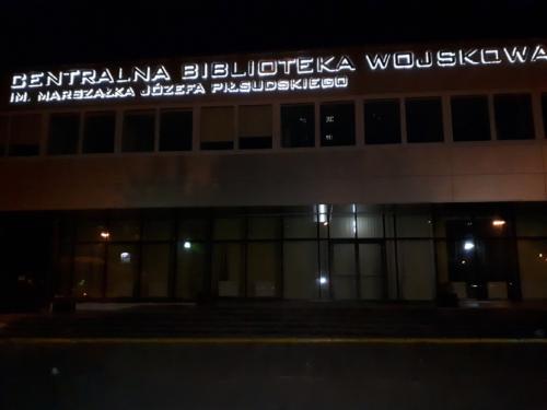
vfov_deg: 51.4
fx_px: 427
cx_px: 274
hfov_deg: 65.3
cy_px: 205
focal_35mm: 27
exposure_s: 1/17
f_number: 1.9
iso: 1250
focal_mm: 3.6
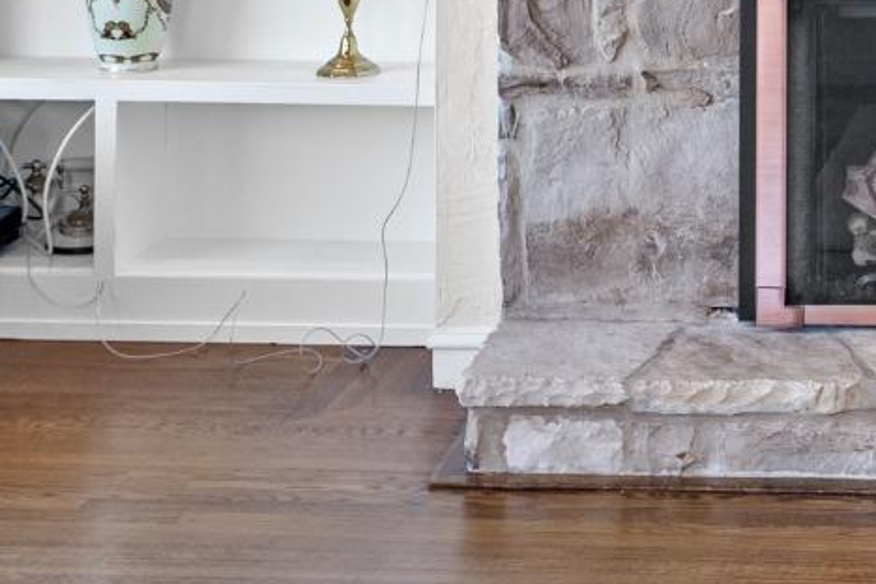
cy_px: -287
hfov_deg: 20.6
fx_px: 2263
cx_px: 1029
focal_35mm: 93
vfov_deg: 13.8
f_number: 8
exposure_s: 1/20
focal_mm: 29
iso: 800
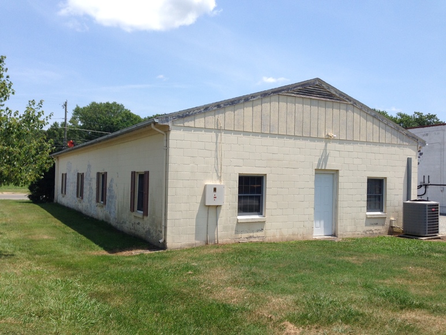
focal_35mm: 33
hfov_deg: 55.3
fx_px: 425
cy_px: 168
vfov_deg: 43.0
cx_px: 223
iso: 50
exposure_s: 1/1595
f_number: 2.4
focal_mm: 4.12
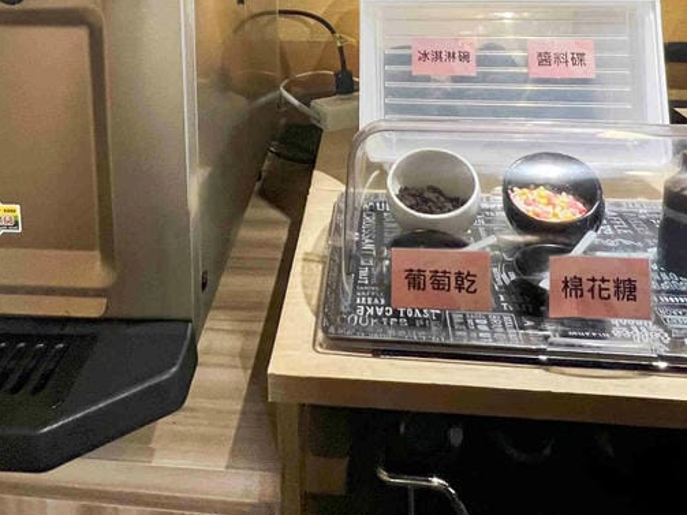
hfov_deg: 58.2
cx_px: 298
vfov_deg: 38.7
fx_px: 615
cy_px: -31
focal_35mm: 31
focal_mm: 1.57
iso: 320
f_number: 1.8
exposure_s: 1/60
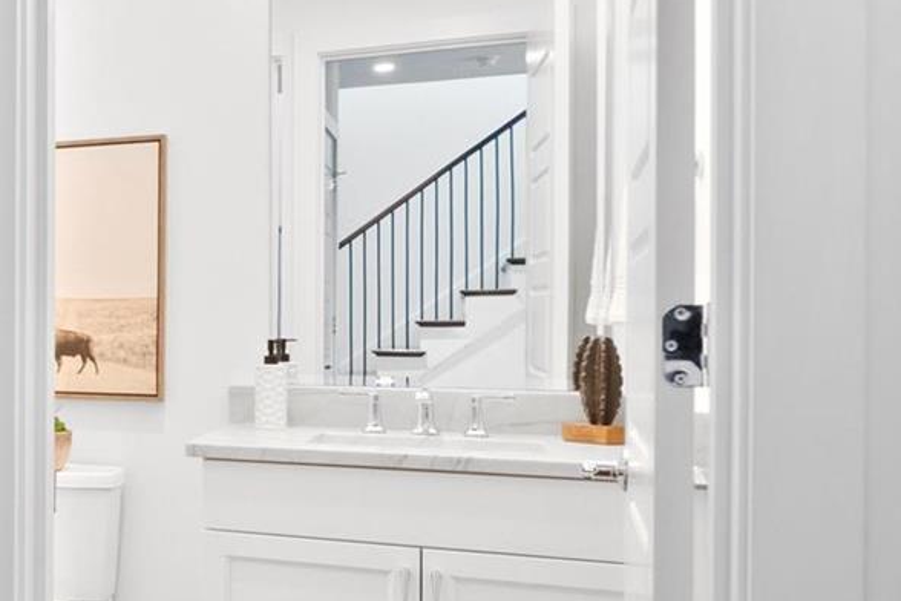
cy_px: 307
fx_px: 1226
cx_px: -173
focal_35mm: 49
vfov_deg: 27.5
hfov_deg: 33.2
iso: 400
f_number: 8
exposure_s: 1/2
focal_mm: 9
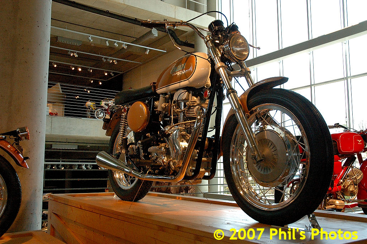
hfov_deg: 53.2
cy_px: 122
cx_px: 184
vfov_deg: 36.8
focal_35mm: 36
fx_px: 367
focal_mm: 24
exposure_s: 1/125
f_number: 5.6
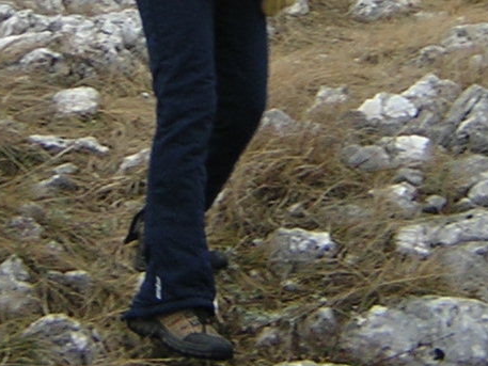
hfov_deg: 15.6
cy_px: -60
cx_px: 280
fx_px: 1777
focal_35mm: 126
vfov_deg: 11.6
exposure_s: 1/104
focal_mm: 4.7
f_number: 2.6
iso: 100
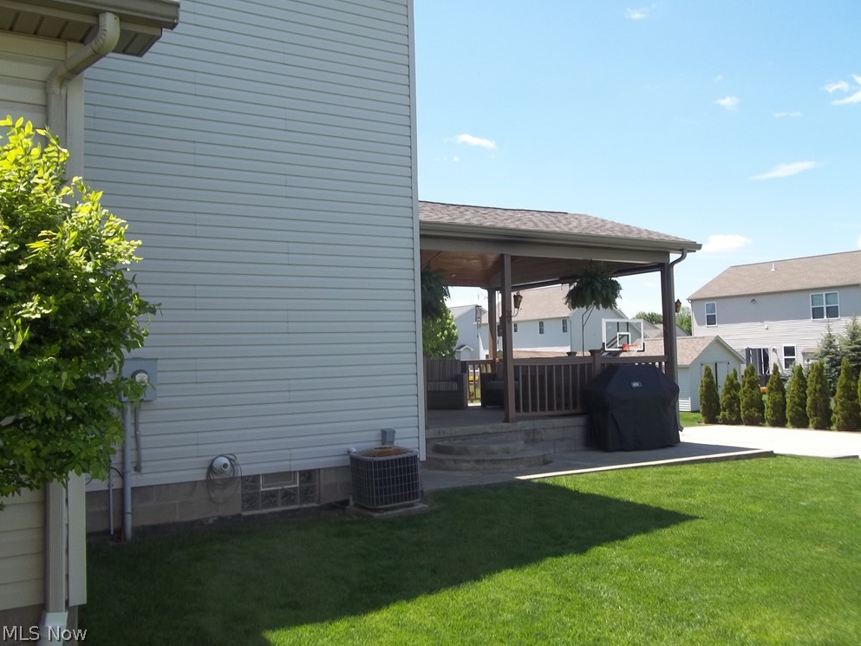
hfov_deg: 55.3
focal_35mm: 33
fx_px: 821
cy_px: 315
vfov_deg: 43.0
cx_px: 441
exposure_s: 1/80
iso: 64
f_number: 8.8
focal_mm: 5.7
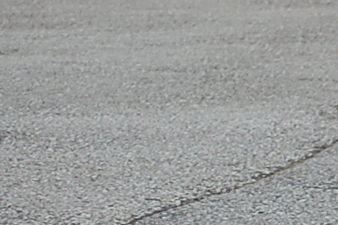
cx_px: 1124
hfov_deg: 3.3
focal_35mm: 602
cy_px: -221
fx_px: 5650
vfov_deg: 2.3
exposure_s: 1/1000
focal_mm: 55
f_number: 4
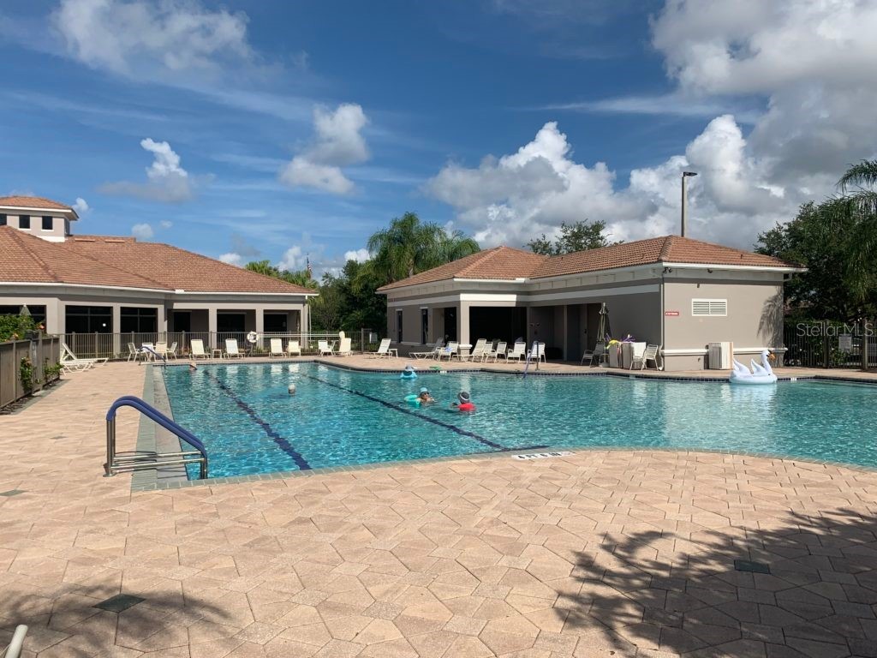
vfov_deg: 53.1
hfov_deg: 67.3
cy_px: 329
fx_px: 659
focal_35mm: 26
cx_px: 438
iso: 25
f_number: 1.8
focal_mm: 4.25
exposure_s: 1/4098
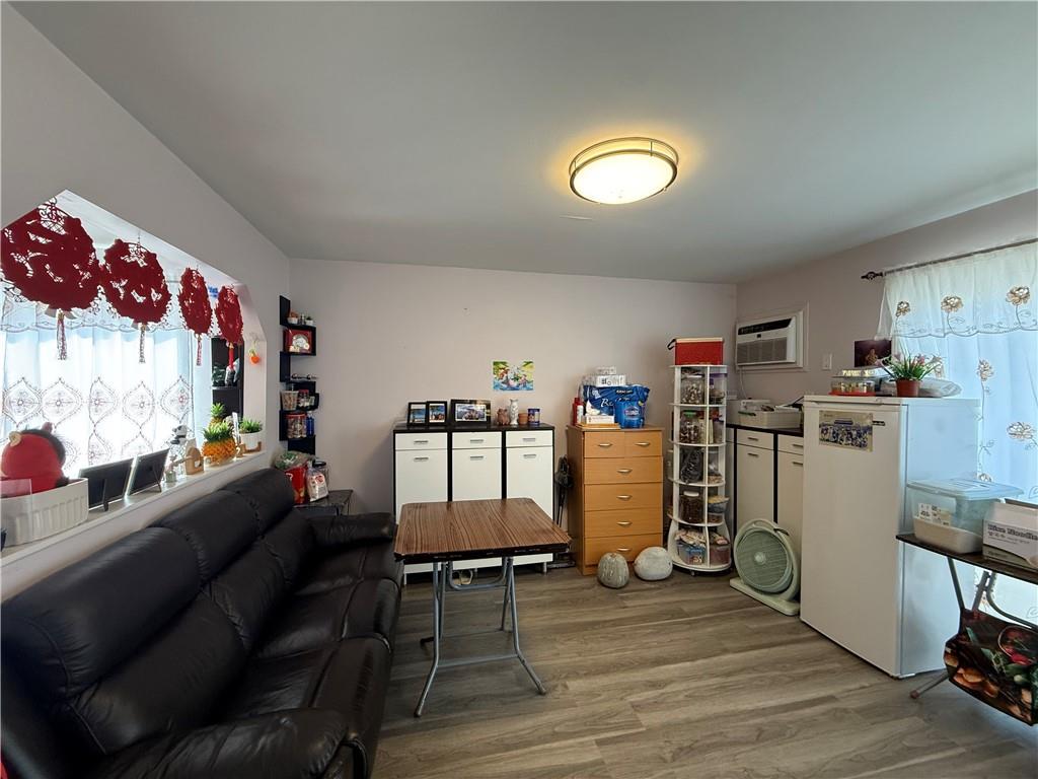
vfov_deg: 85.7
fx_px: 420
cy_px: 390
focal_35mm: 14
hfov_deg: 102.1
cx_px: 519
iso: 250
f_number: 2.2
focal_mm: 2.22
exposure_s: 1/120
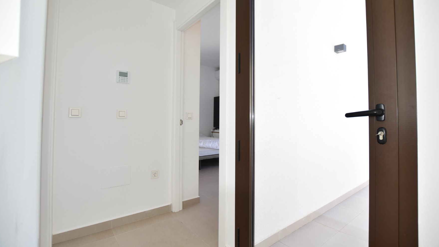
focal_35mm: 16
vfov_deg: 67.0
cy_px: 116
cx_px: 220
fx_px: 186
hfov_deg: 99.4
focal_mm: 10
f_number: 3.5
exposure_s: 1/200
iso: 100
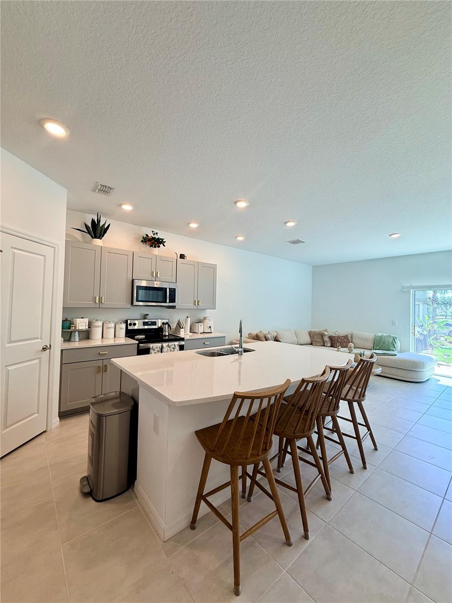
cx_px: 226
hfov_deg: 85.7
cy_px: 302
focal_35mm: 14
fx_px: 244
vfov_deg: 102.1
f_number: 2.2
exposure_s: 1/120
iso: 100
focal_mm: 2.22
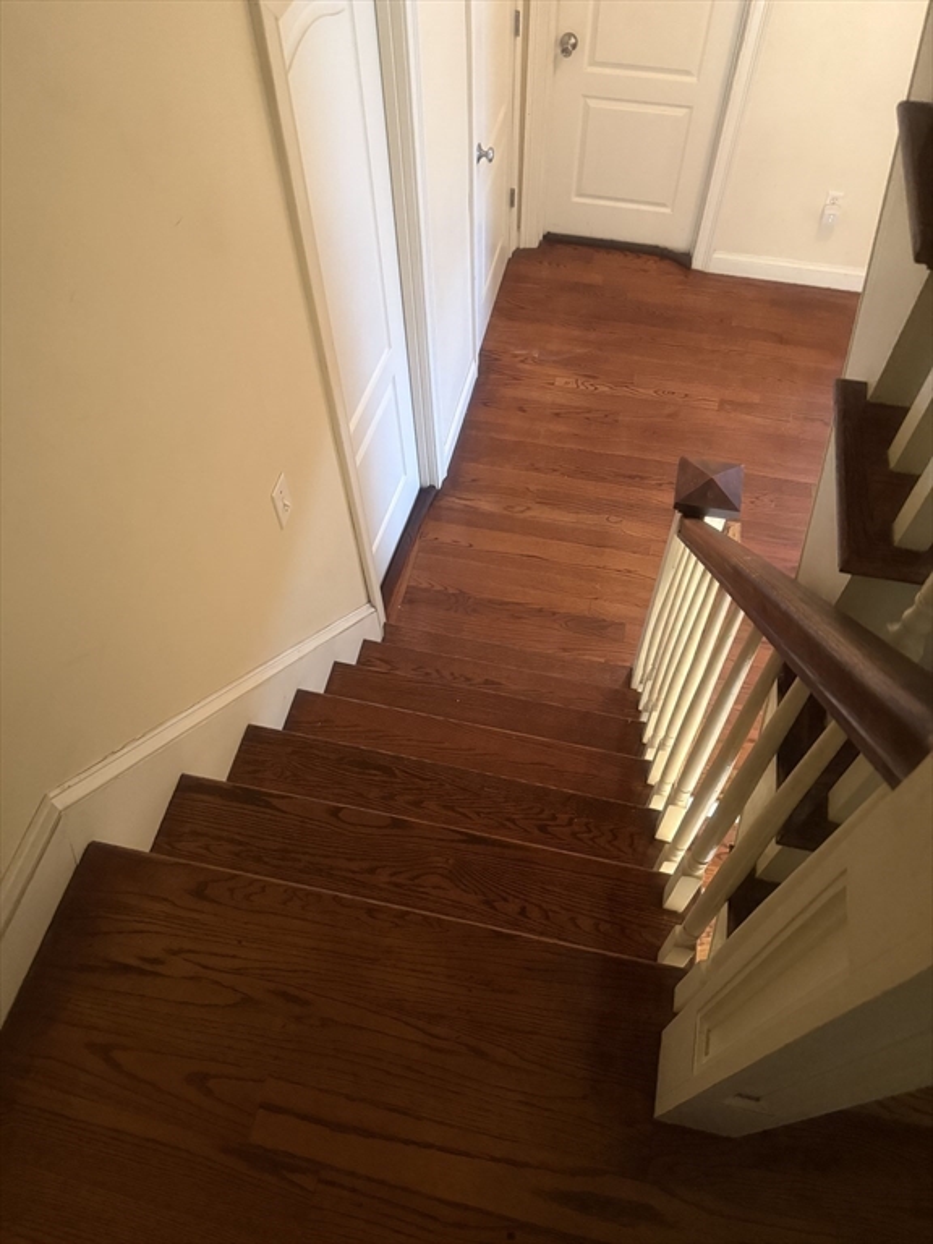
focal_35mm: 24
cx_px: 466
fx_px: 862
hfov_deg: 56.8
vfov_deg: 71.6
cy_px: 622
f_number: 1.78
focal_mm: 6.76
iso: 1000
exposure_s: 1/40
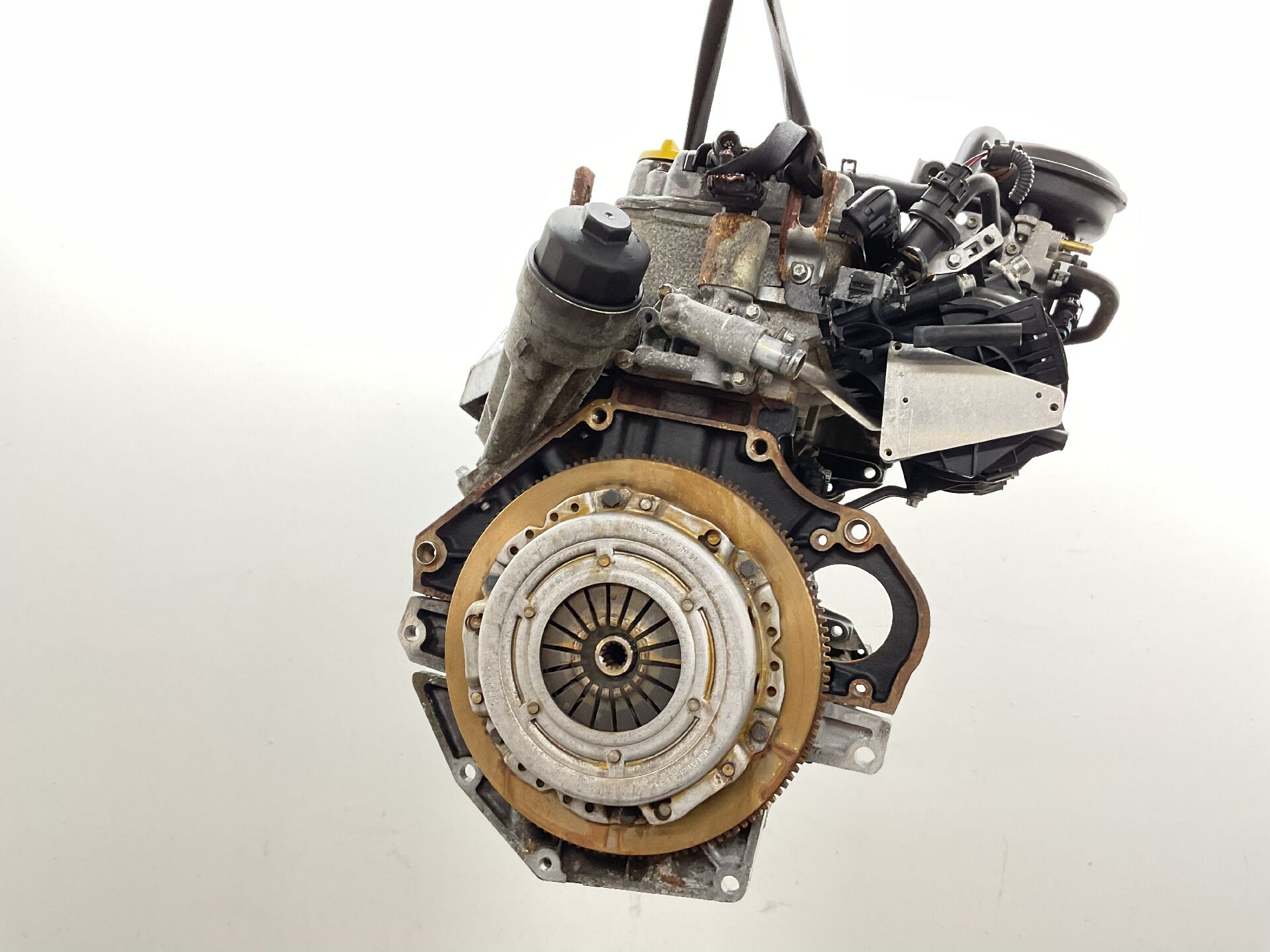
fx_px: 1064
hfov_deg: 61.7
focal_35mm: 29
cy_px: 476
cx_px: 635
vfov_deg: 48.2
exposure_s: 1/50
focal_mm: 3
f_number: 1.8
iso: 160
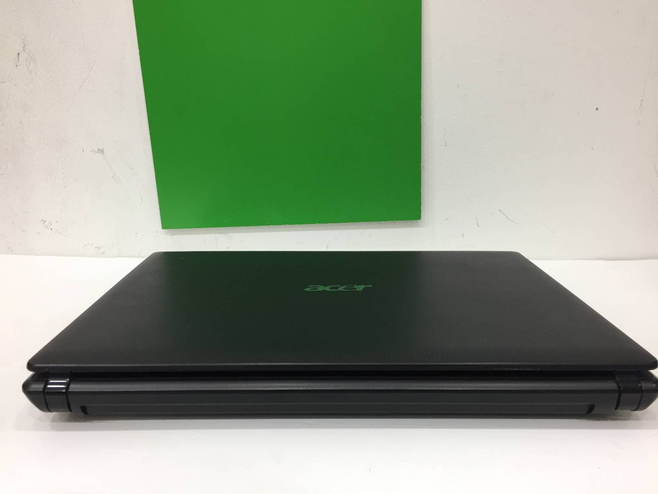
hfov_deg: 61.7
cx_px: 329
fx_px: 551
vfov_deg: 48.2
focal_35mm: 29
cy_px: 247
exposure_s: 1/33
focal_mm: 4.15
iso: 100
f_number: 2.2
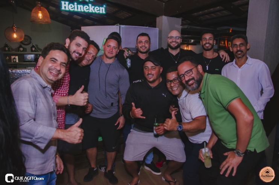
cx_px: 140
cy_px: 92
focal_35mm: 26
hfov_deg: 70.6
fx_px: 197
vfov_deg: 50.2
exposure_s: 1/250
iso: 1250
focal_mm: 17
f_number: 2.8
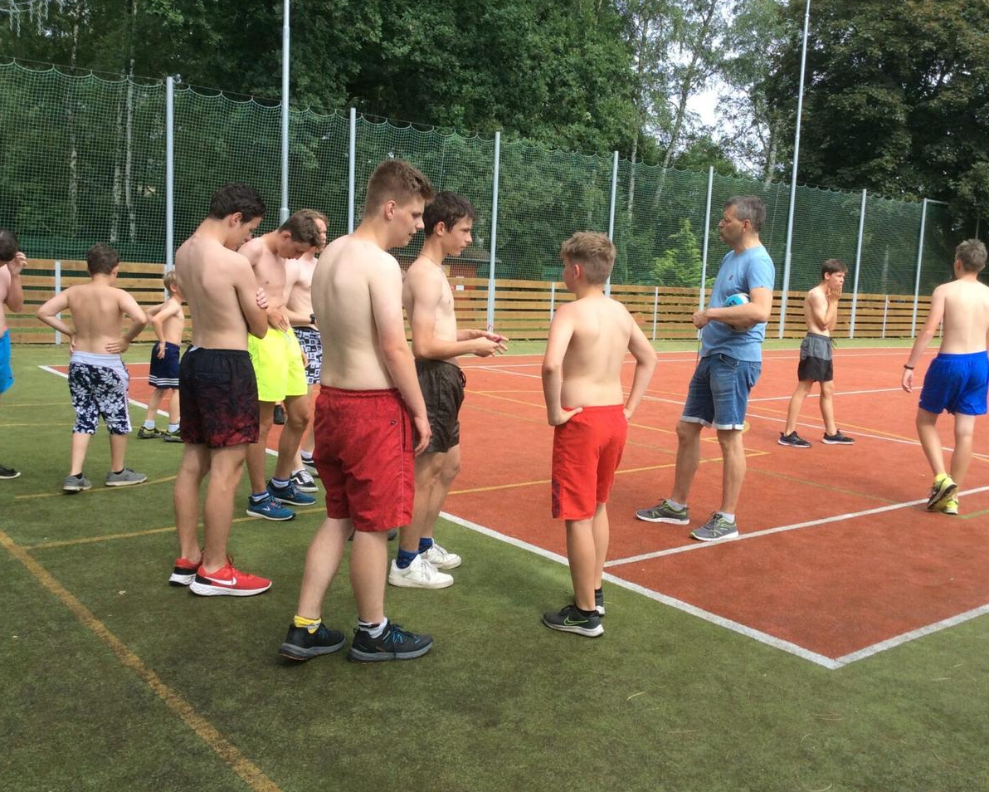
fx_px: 1025
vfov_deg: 42.2
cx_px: 531
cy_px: 394
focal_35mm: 35
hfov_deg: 51.5
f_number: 2.4
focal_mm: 3.3
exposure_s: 1/615
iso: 32
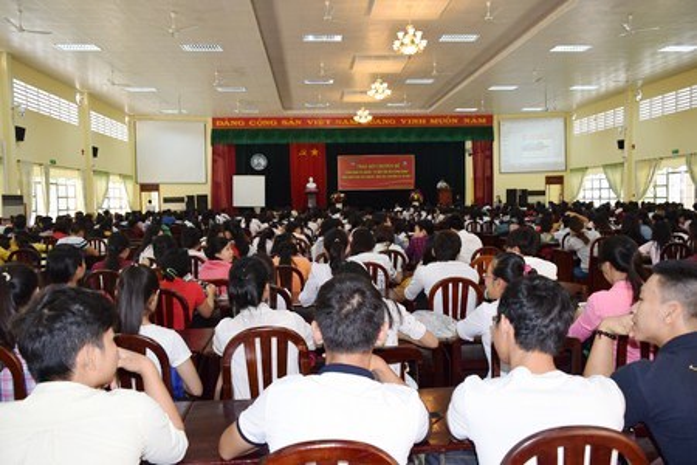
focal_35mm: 27
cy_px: 232
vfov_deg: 47.9
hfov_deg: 67.4
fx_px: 523
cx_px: 348
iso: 1600
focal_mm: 18
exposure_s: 1/125
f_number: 5.6
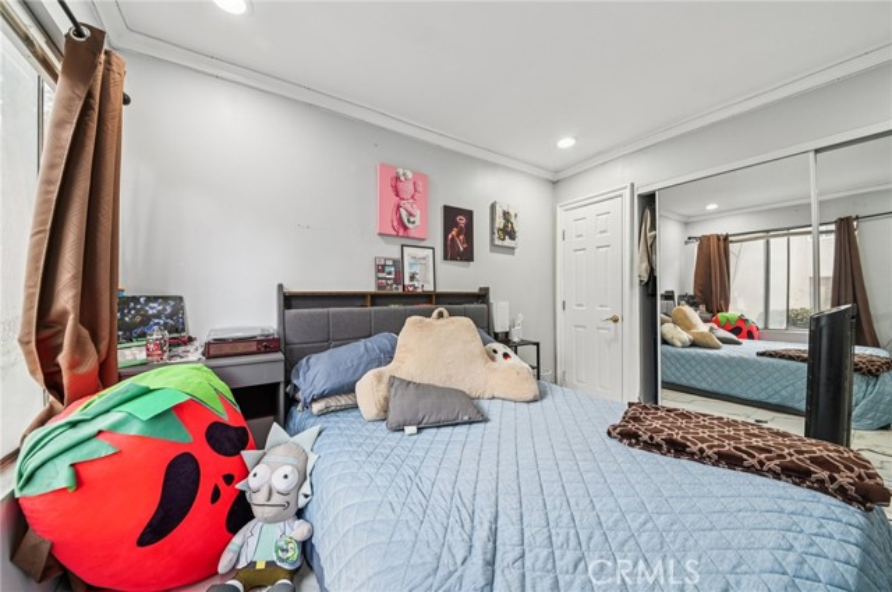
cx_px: 446
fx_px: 297
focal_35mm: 12
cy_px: 296
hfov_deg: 112.7
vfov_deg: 89.8
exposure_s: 1/8
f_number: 8
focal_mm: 12
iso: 250
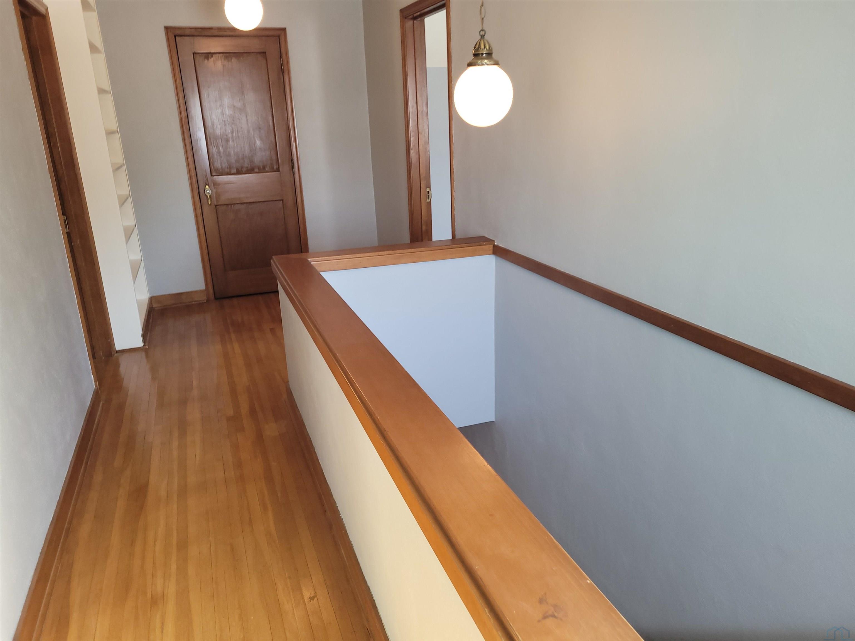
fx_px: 642
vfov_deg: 53.1
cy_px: 320
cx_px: 428
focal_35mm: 26
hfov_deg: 67.3
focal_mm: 5.4
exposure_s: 1/40
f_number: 1.8
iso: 100
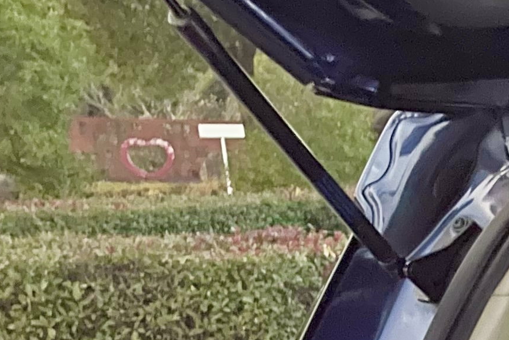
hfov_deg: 13.9
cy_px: 730
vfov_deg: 9.9
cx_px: 1000
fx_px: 1782
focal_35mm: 126
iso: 1000
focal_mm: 4.2
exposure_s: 1/17
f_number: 1.6
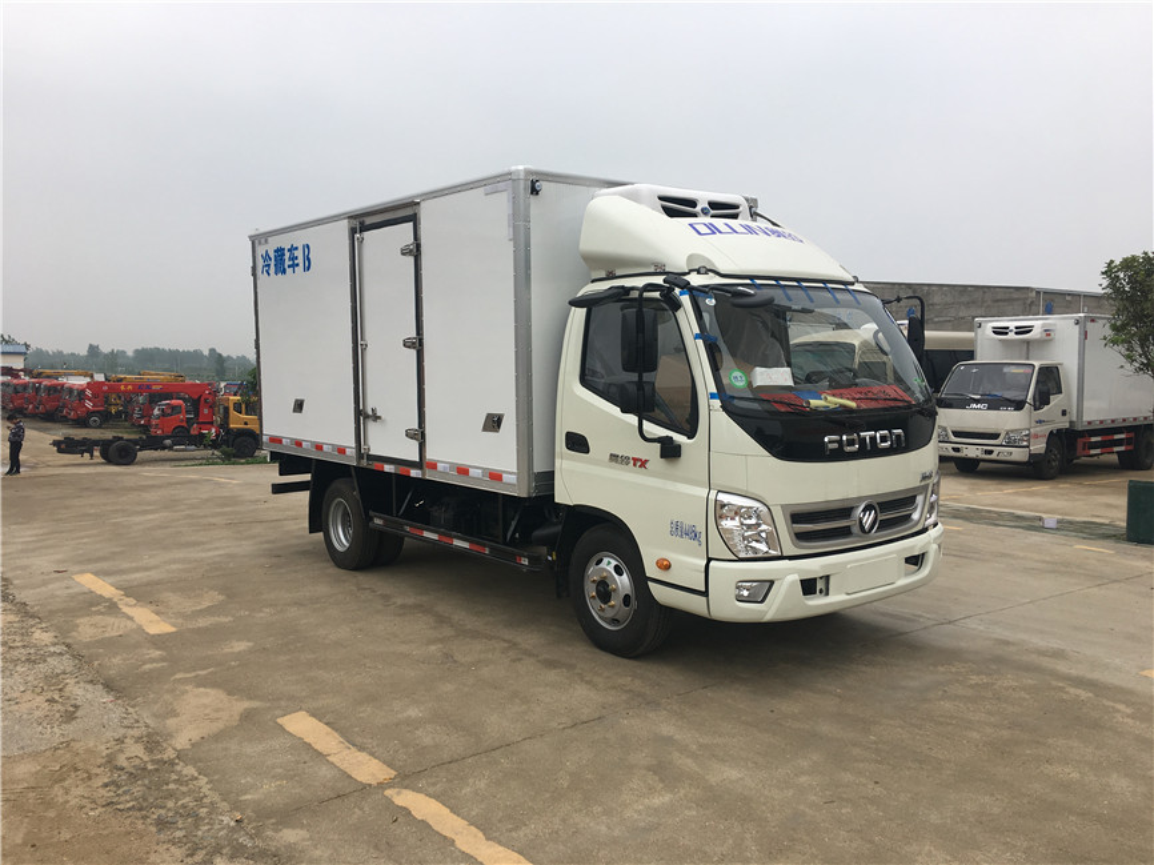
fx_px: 967
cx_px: 577
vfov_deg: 48.2
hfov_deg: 61.7
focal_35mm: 29
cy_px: 432
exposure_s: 1/158
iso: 25
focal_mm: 4.15
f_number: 2.2
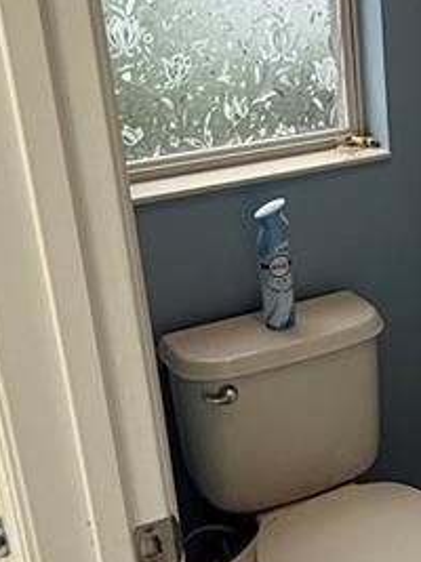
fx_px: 1022
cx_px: 429
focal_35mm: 63
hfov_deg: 22.3
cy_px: 265
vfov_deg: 30.7
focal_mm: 2.22
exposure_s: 1/120
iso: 160
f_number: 2.2
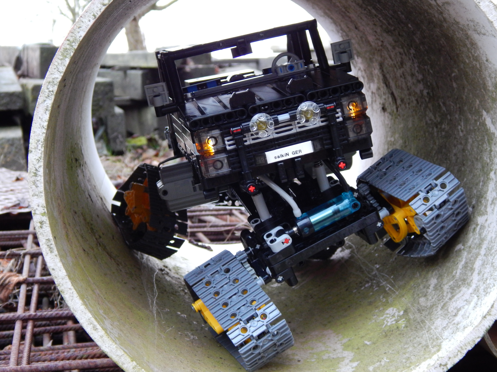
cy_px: 186
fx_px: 991
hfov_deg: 28.2
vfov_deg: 21.3
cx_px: 248
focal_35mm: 69
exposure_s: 1/13
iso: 400
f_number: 4.1
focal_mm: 12.3
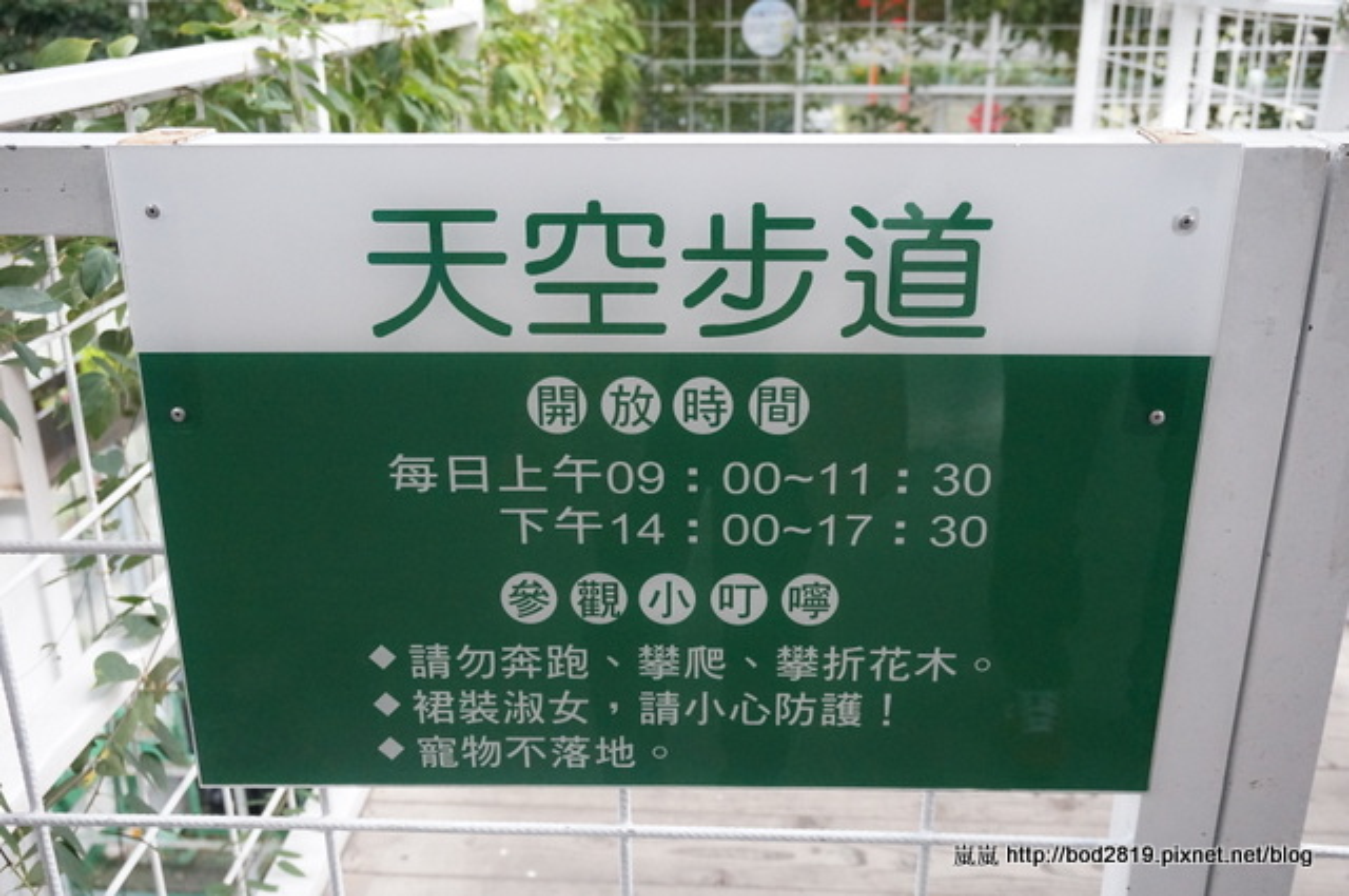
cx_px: 674
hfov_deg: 55.2
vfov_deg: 38.3
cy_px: 448
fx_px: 1291
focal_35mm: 34
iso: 3200
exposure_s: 1/400
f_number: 4.5
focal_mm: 23
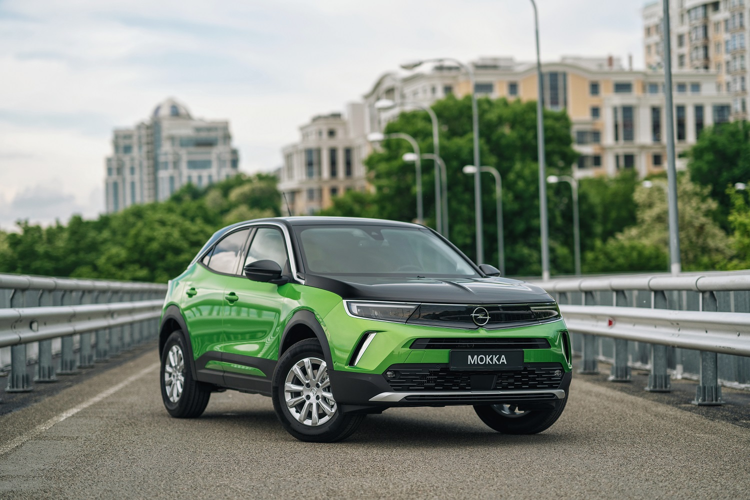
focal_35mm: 85
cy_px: 250
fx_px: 1771
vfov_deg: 16.1
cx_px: 375
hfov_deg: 23.9
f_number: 1.8
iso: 100
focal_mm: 85
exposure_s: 1/800
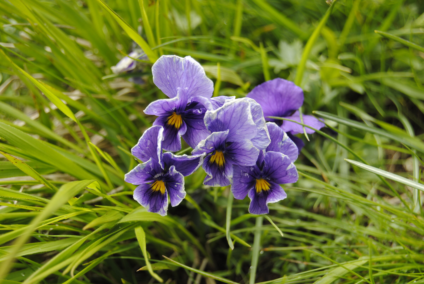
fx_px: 973
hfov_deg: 24.6
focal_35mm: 82
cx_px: 212
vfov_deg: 16.6
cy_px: 142
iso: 100
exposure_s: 1/160
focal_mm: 55
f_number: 5.6
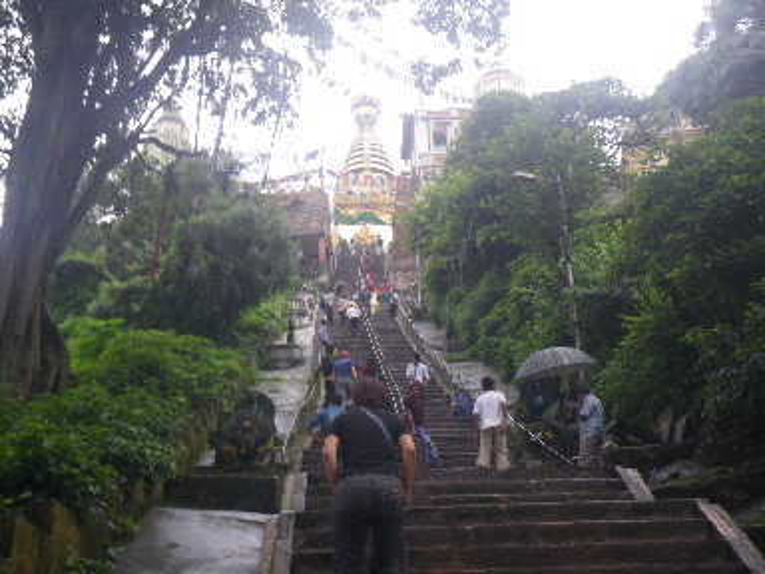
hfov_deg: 44.8
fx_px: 928
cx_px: 382
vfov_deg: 34.3
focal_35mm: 42
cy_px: 287
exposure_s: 1/80
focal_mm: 7.5
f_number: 4.2
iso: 50
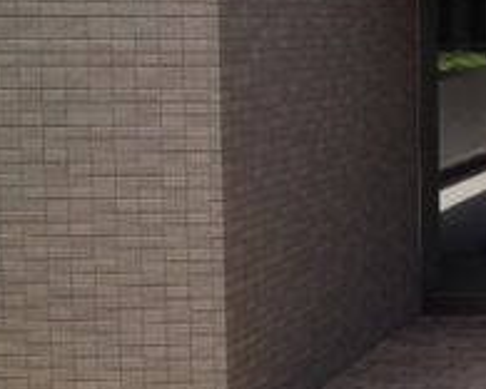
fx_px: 1510
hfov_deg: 16.7
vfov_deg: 14.6
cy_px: 90
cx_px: 715
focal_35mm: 105
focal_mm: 4.28
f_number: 2.4
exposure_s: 1/1062
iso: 50
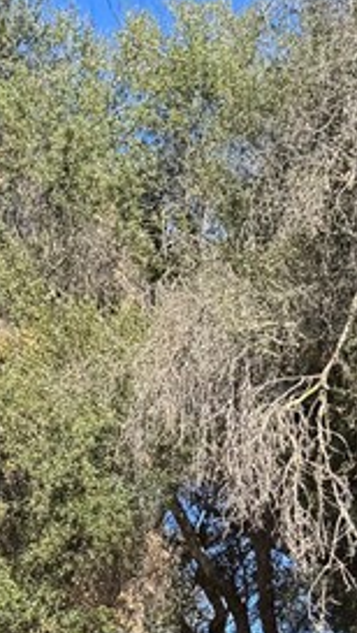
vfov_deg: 18.9
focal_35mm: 98
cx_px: 79
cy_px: 974
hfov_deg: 12.3
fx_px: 1646
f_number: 1.78
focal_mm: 6.76
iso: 80
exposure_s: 1/1026
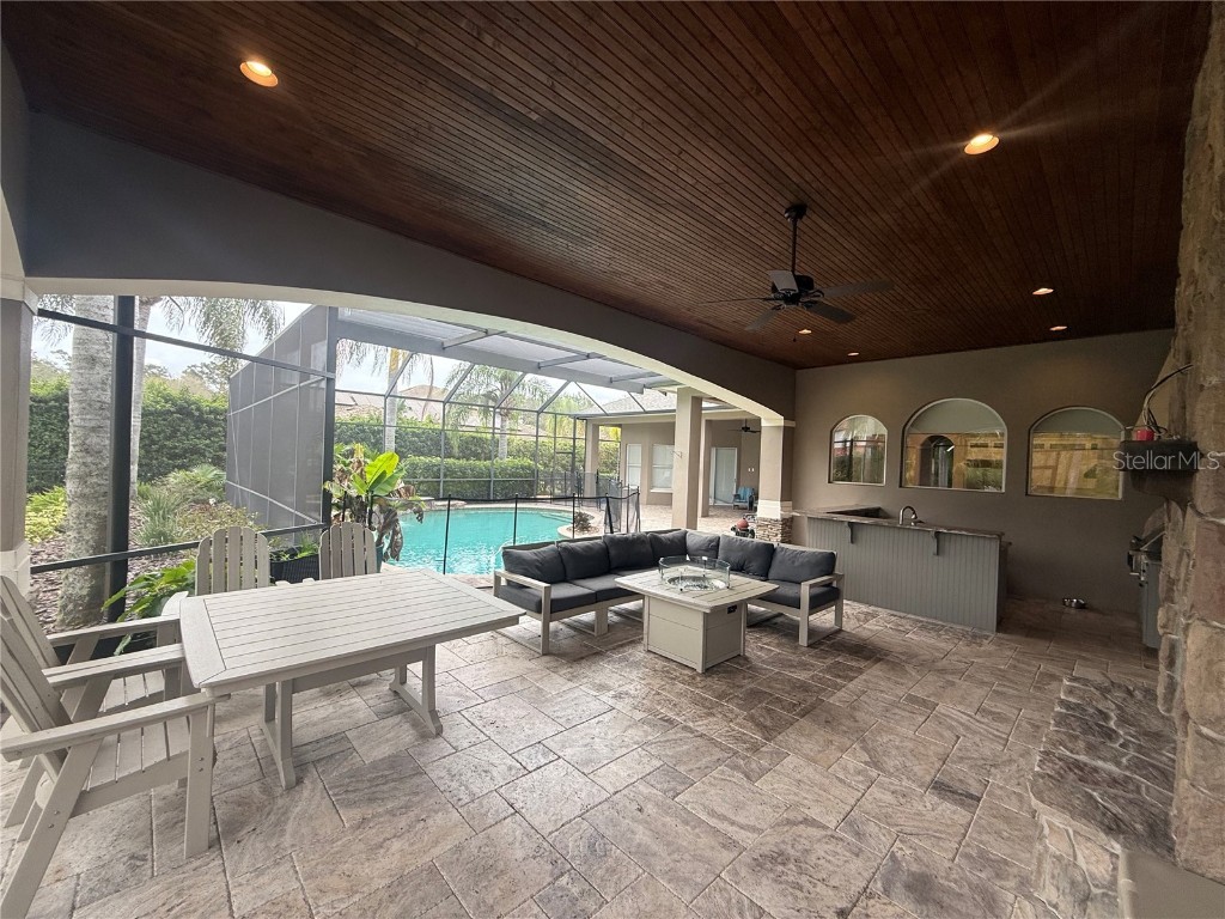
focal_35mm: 14
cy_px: 460
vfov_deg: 85.7
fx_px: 495
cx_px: 612
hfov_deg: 102.1
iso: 64
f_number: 2.2
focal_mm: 2.22
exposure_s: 1/165
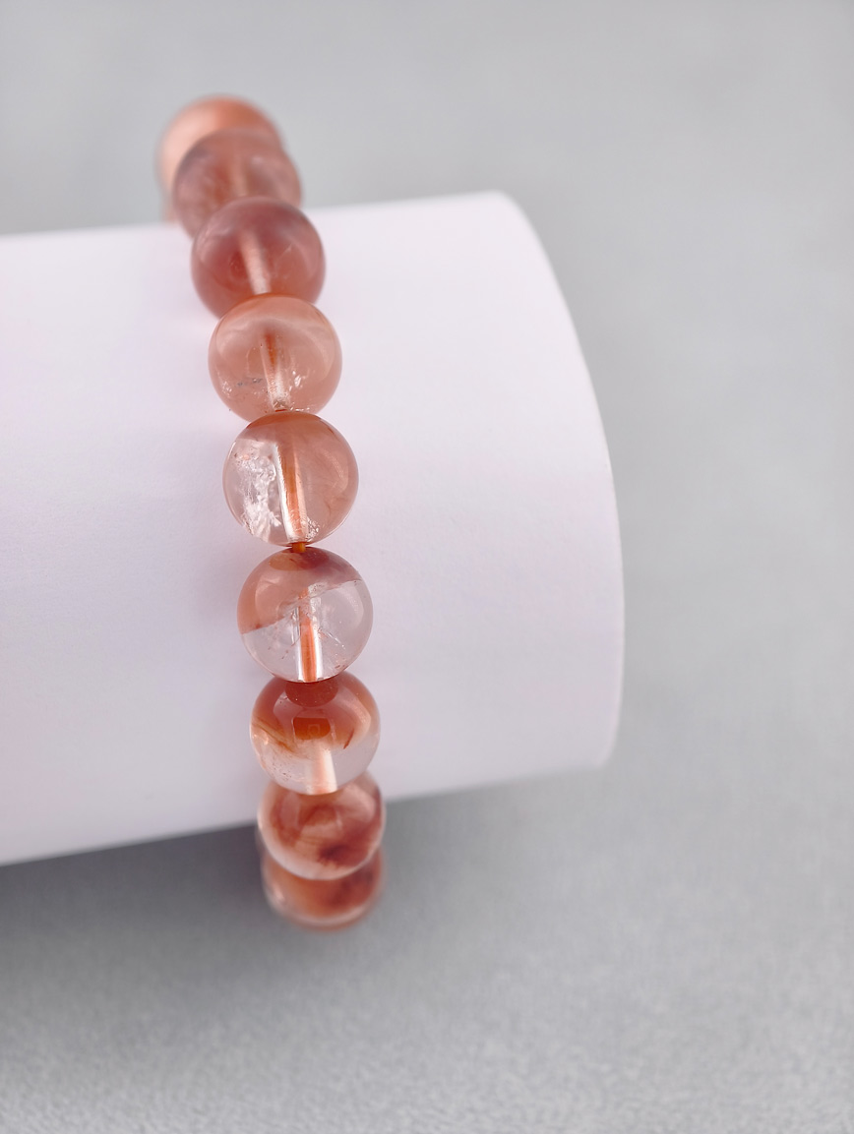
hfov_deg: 17.4
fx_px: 2789
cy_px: 567
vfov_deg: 23.0
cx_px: 427
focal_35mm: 85
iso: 125
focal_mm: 22.48
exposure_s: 1/160
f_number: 2.67
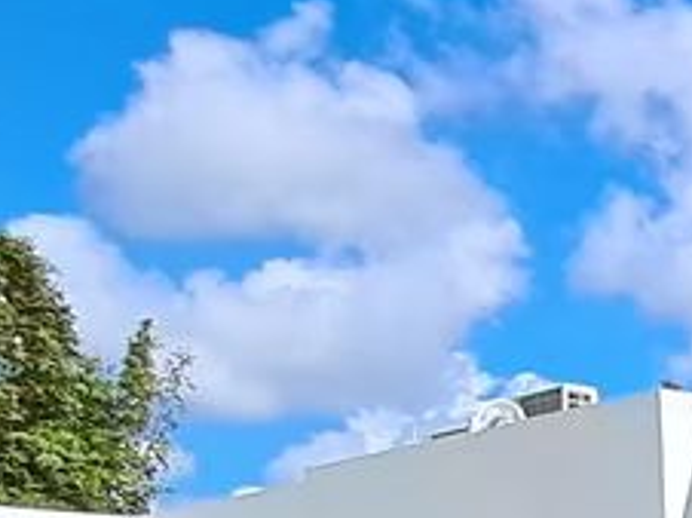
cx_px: 1246
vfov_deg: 16.0
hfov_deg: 18.2
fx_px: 1697
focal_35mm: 85
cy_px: 754
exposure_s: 1/1815
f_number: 2.2
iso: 40
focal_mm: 1.64
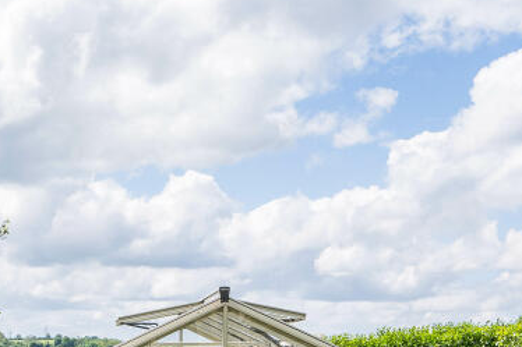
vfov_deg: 17.9
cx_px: -38
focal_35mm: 74
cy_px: 355
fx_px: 1072
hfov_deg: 25.5
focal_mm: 27
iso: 640
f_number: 9
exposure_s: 1/1000
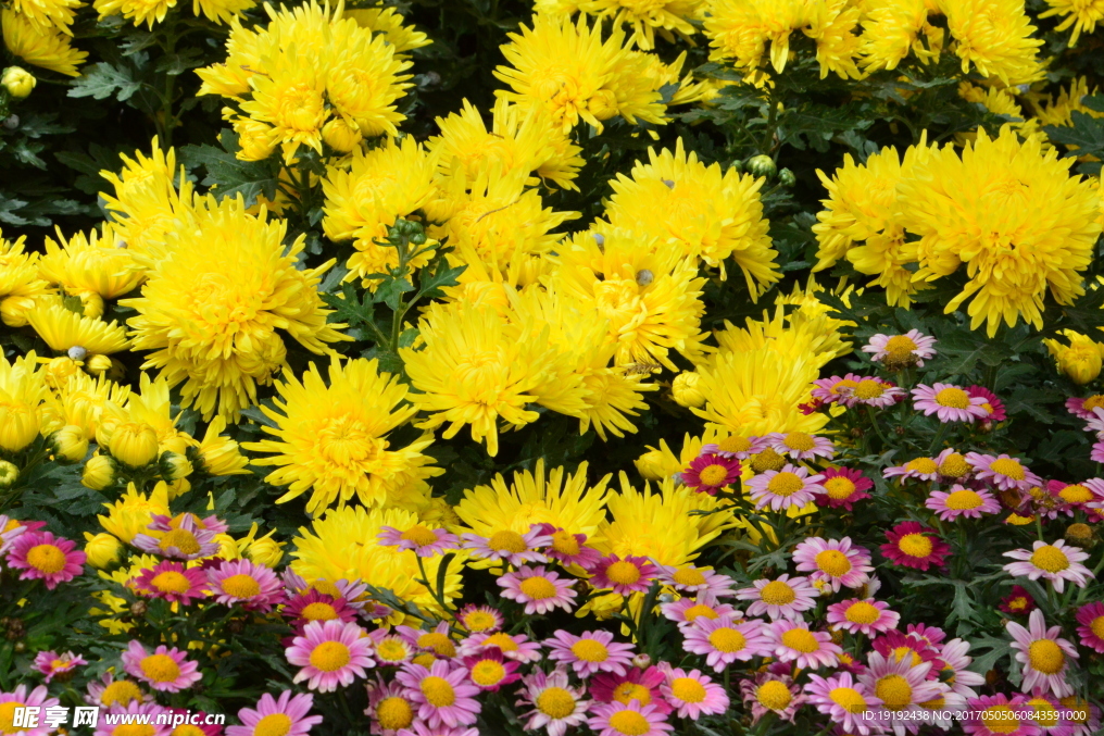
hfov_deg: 15.1
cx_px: 552
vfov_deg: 10.1
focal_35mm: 136
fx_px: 4170
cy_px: 367
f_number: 20
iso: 1250
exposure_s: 1/250
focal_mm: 90
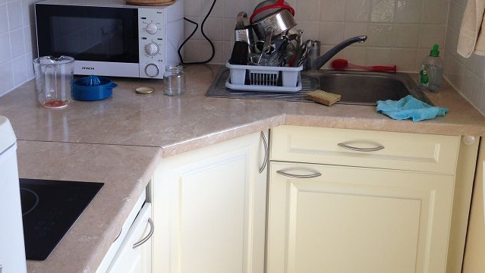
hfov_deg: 45.4
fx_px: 579
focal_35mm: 45
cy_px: 64
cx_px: 234
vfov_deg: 26.2
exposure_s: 1/120
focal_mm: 4.12
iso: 50
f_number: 2.4
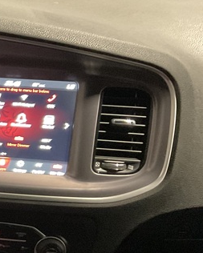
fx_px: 646
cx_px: -165
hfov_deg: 15.3
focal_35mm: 86
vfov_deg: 21.8
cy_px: 221
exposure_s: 1/24
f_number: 1.8
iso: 500
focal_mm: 3
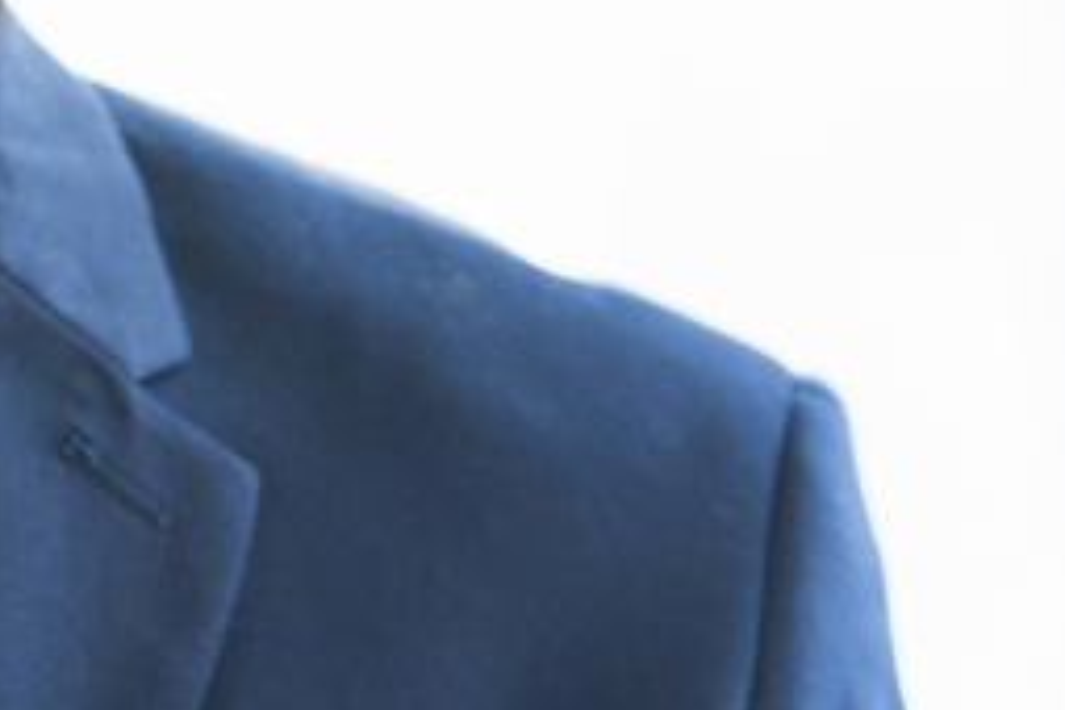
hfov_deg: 3.7
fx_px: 16684
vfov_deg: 2.4
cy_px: -144
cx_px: 226
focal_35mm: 564
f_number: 4
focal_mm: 120
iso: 800
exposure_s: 1/125
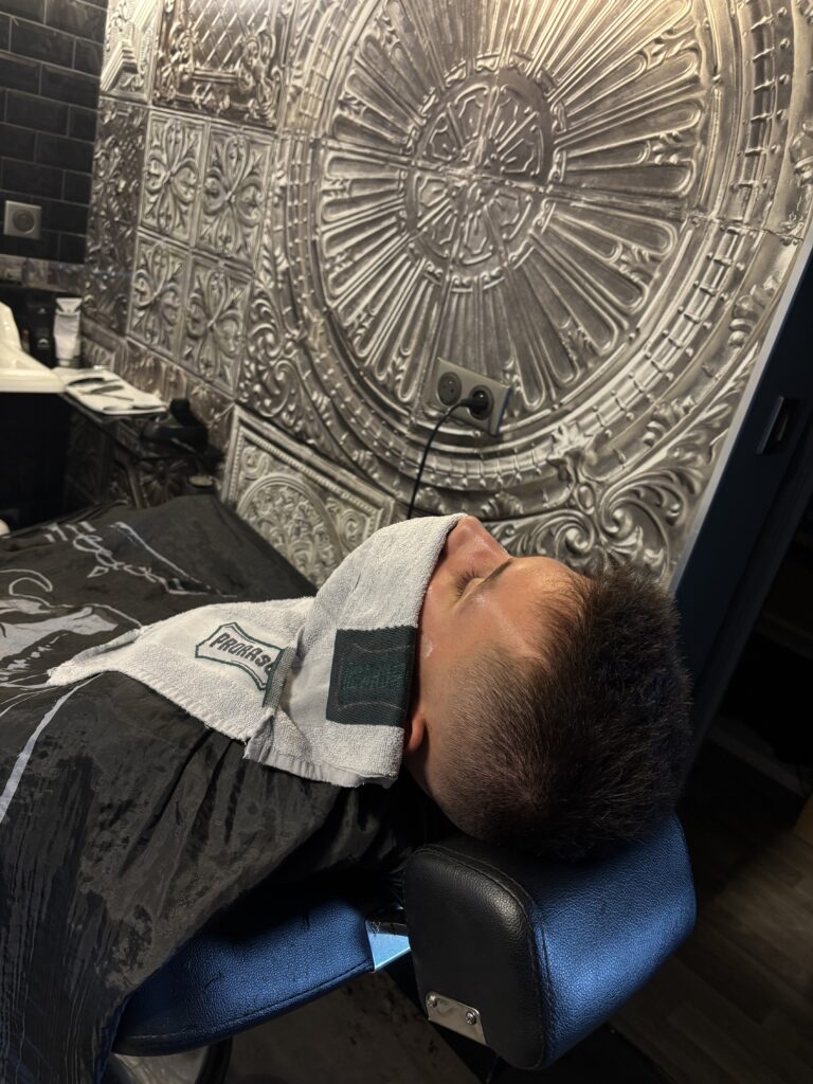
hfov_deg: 53.1
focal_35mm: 26
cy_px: 542
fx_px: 814
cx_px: 406
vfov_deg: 67.3
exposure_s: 1/50
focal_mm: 5.96
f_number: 1.6
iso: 160
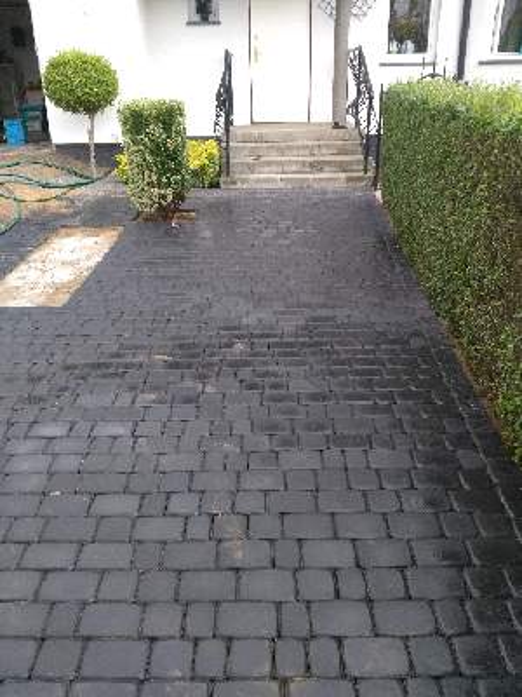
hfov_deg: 49.7
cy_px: 348
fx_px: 563
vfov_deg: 63.4
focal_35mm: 28
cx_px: 261
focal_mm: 2.96
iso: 116
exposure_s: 1/60
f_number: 2
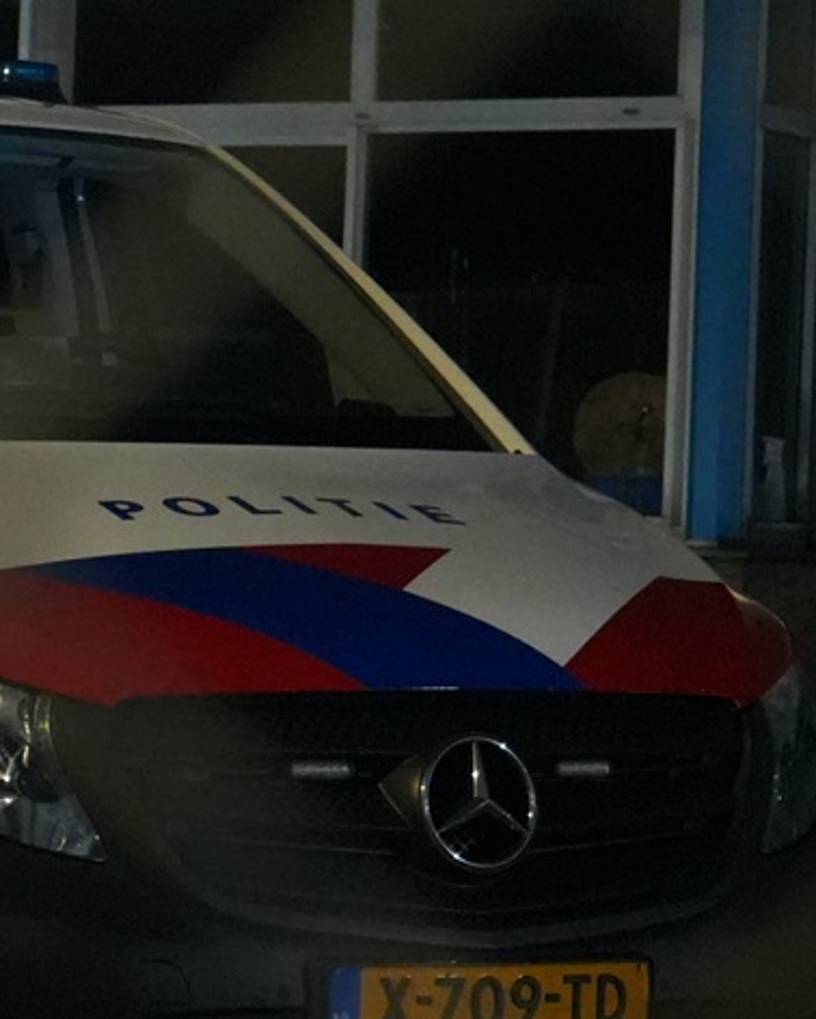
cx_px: -1038
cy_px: 397
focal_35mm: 168
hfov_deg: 8.5
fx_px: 5068
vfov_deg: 11.5
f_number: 4
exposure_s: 1/6
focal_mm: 44
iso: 12800
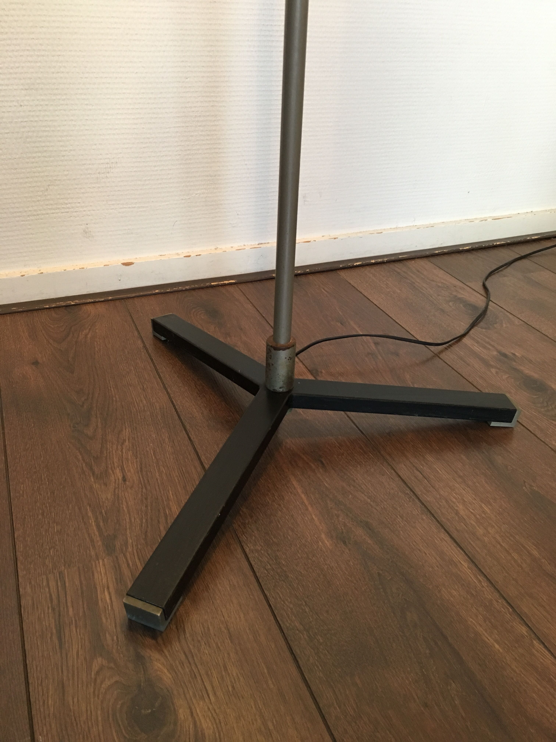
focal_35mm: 29
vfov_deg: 61.7
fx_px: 621
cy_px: 371
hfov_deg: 48.2
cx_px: 278
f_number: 2.2
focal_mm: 4.15
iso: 160
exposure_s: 1/33
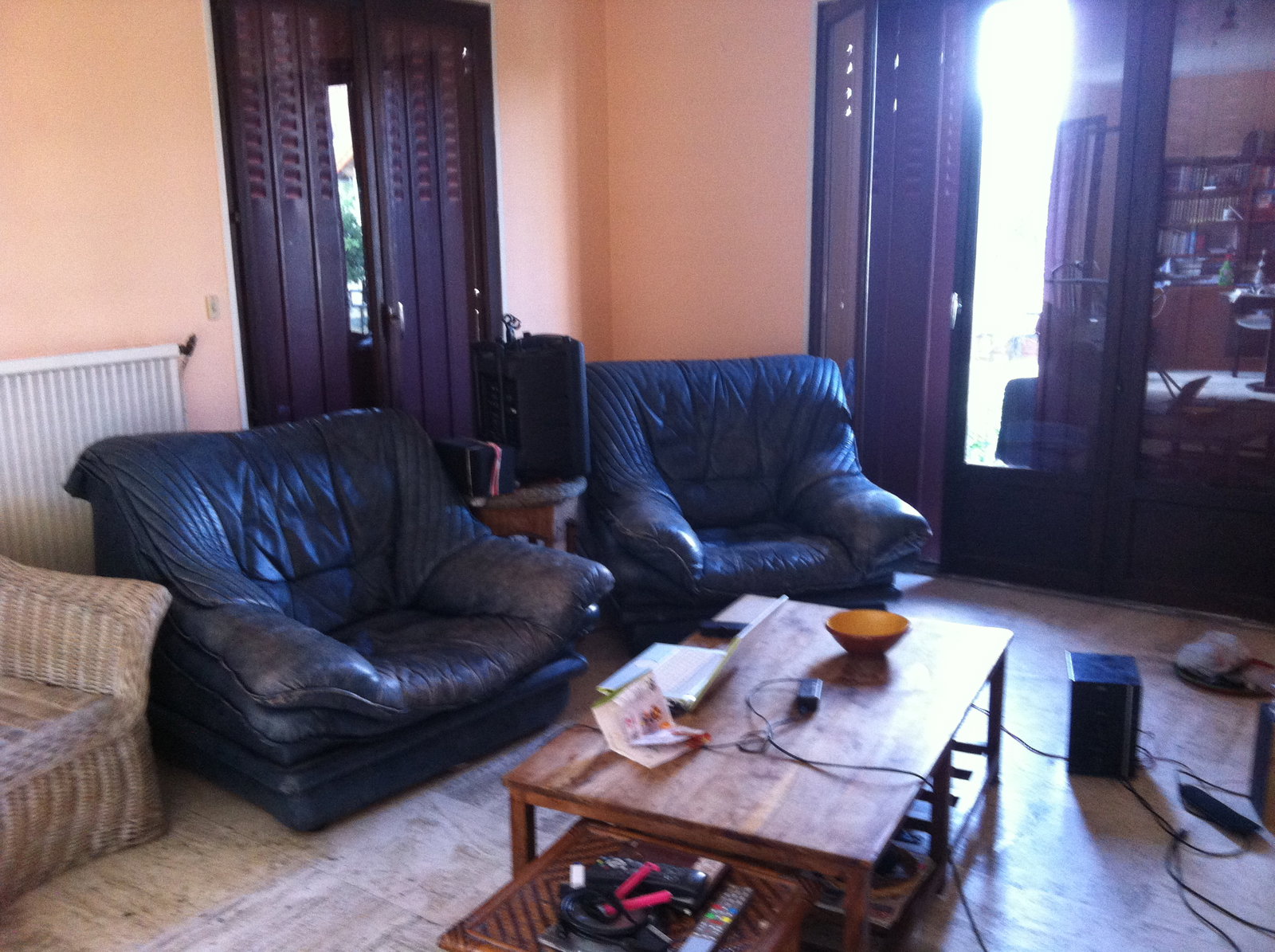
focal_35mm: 35
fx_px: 1287
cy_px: 476
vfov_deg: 40.6
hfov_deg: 52.7
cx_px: 638
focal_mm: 3.85
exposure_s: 1/15
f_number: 2.8
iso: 250
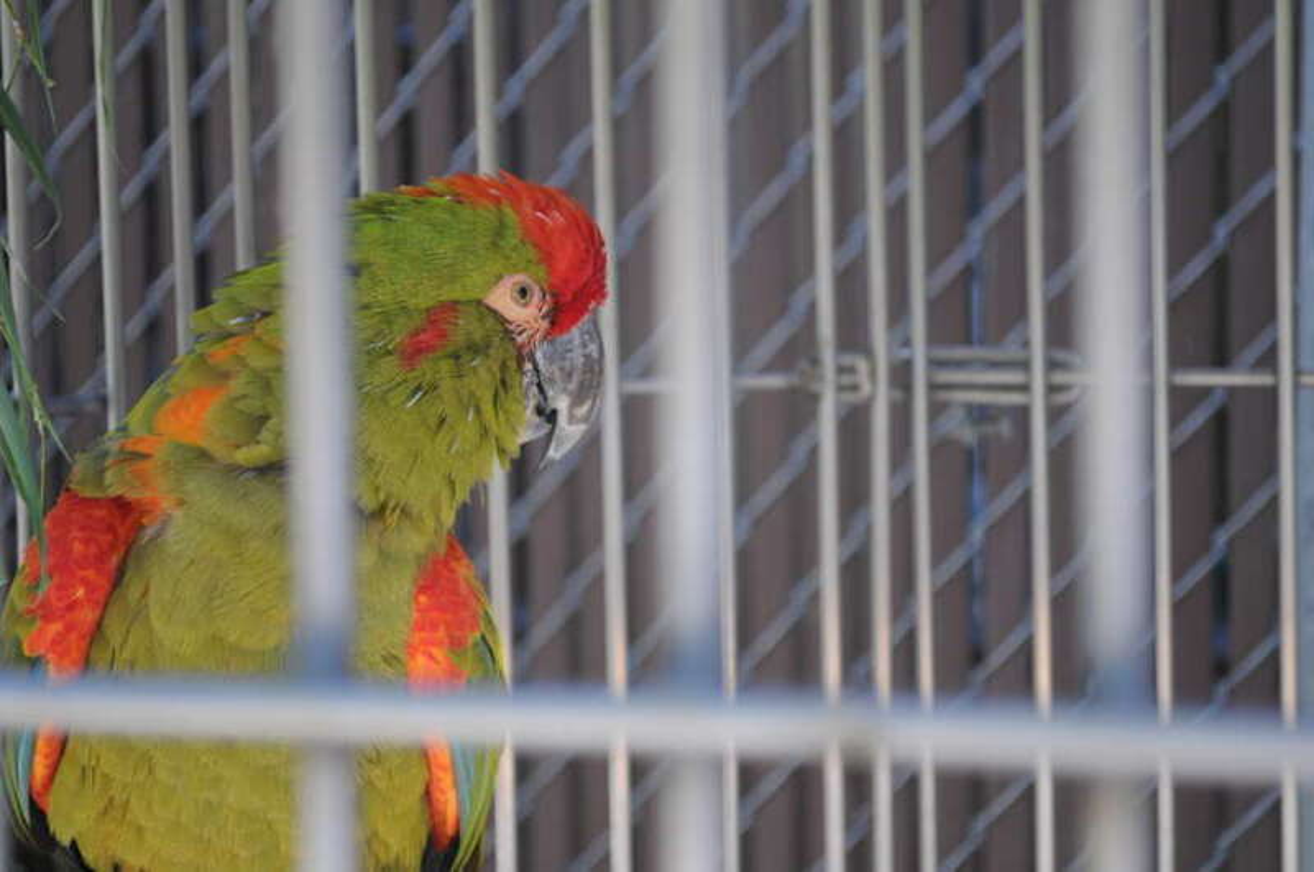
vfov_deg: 16.5
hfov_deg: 24.7
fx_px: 3007
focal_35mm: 82
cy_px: 436
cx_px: 657
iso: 200
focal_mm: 55
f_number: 5.6
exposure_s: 1/20
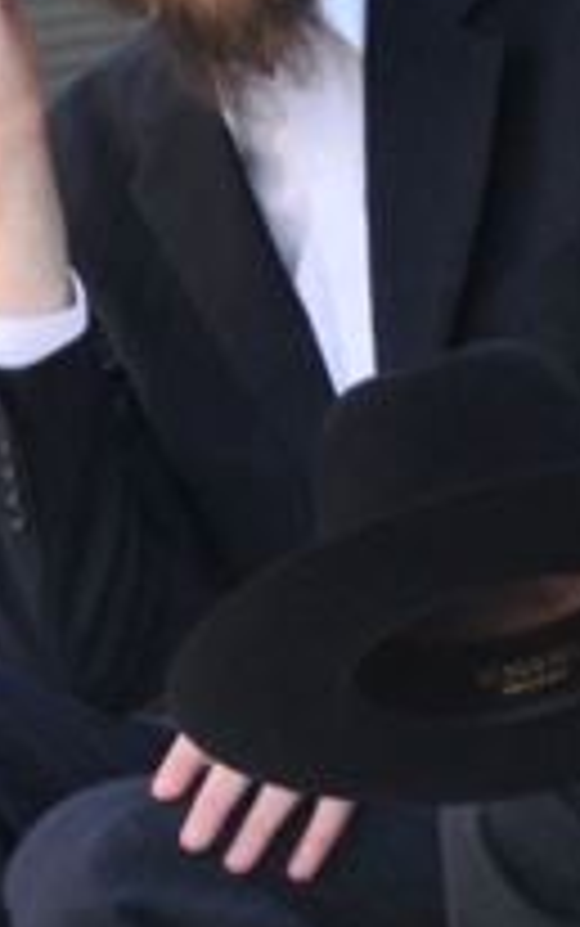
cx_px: 324
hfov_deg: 1.6
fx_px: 20142
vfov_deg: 2.6
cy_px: 423
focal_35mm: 798
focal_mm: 105
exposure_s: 1/60
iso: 560
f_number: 5.3
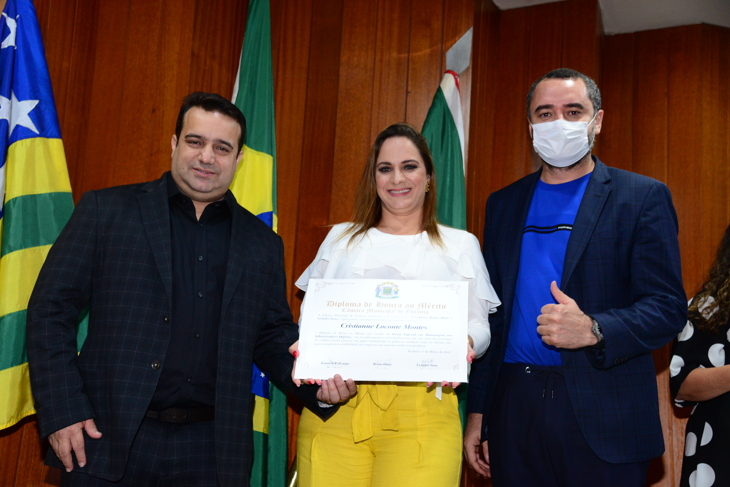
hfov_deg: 39.6
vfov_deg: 27.0
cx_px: 365
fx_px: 1014
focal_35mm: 50
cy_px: 244
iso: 2500
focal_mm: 50
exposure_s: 1/100
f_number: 4.5
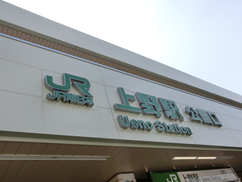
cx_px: 121
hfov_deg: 61.7
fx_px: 203
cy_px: 91
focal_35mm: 29
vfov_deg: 48.2
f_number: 3.7
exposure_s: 1/800
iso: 80
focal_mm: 5.2
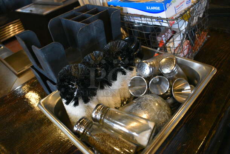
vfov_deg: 48.0
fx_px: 173
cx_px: 115
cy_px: 77
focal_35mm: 27
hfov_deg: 67.3
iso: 4500
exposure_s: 1/125
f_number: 3.5
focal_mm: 18
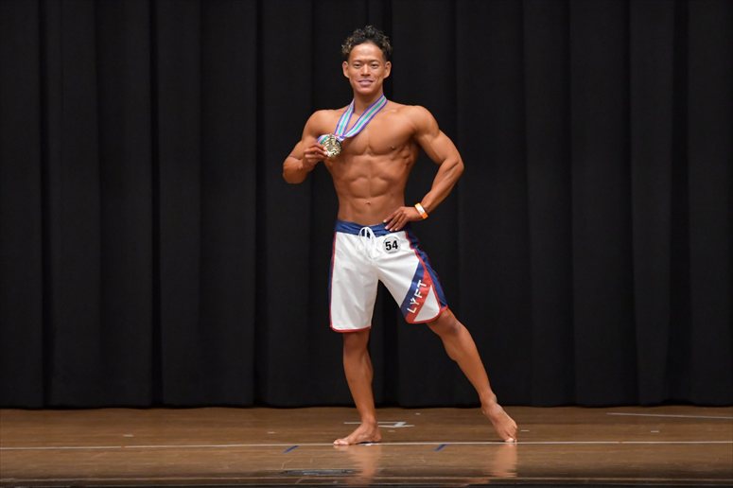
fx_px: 4884
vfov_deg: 5.7
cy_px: 244
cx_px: 366
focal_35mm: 240
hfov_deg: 8.6
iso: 6400
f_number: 5.6
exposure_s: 1/400
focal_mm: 160
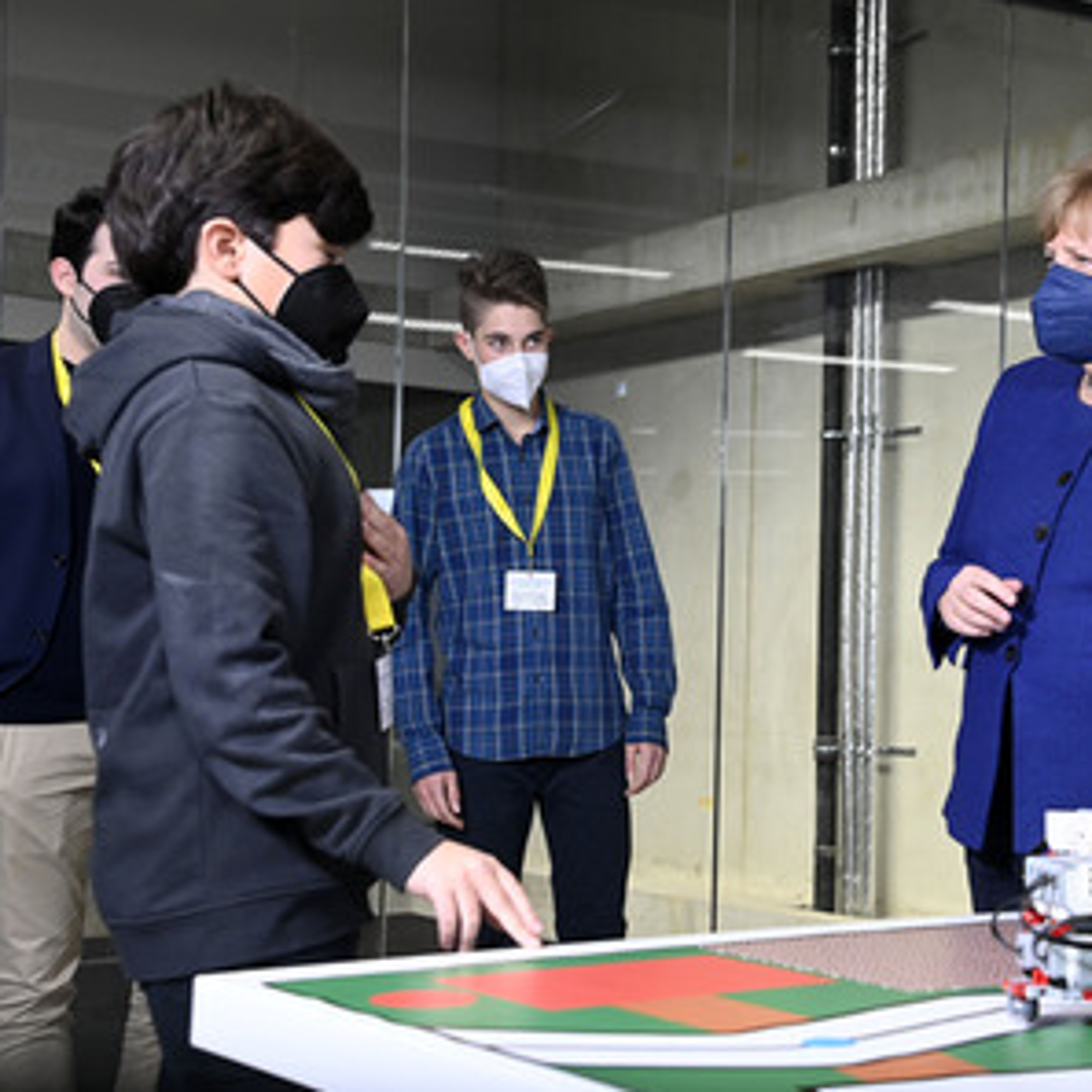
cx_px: 763
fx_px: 2213
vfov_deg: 27.7
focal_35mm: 62
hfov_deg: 27.5
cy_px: 548
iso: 3200
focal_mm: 48
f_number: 6.3
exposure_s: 1/250
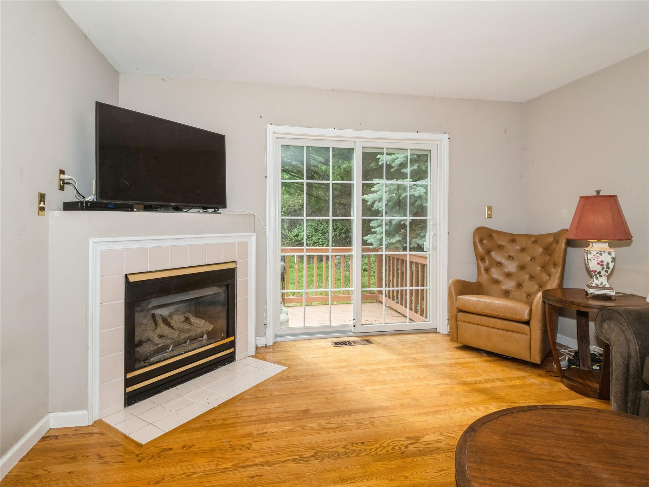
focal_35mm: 18
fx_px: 337
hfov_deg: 87.8
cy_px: 244
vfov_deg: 71.6
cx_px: 324
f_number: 8
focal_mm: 9
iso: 200
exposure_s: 1/20
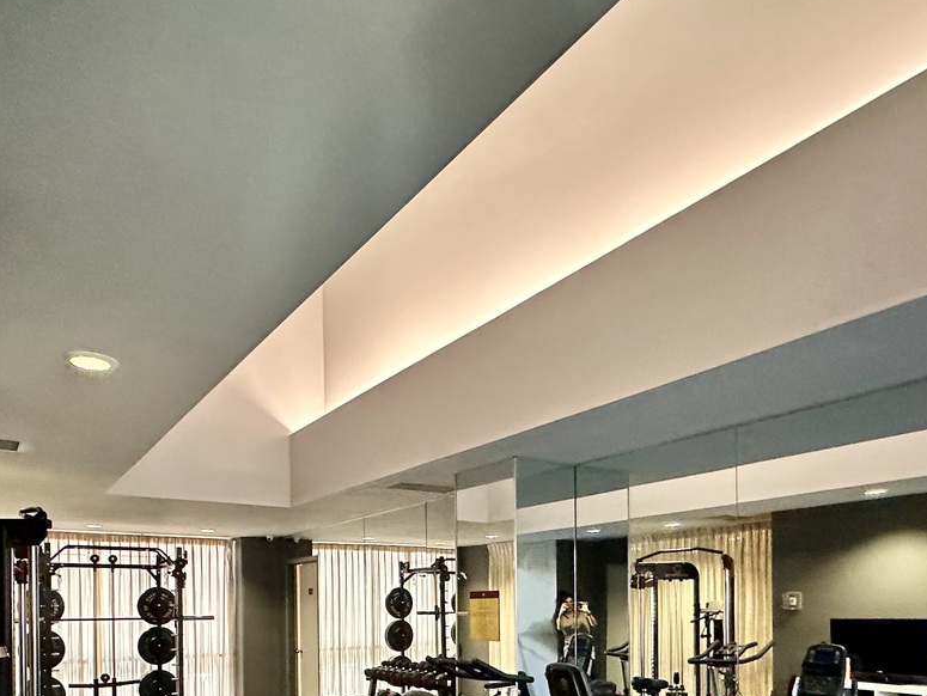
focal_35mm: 26
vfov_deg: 48.3
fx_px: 697
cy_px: 610
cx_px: 419
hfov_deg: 67.1
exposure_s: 1/60
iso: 800
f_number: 2.2
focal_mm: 2.22
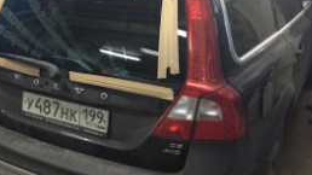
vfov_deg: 24.4
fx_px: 405
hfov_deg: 41.4
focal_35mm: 49
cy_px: 76
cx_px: 98
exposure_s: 1/33
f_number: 2.2
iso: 320
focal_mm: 4.15
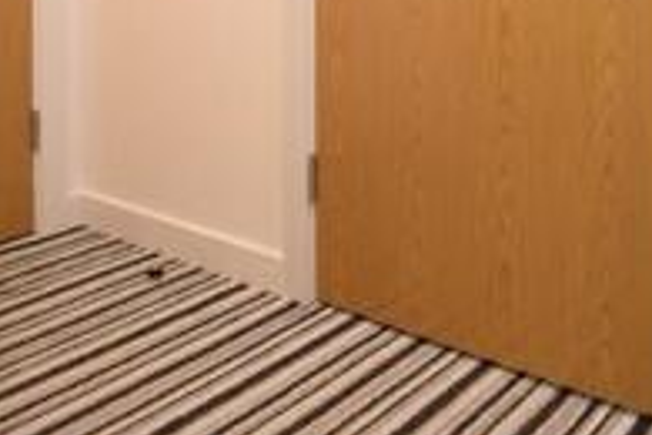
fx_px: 797
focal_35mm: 44
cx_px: 522
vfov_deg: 27.6
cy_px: -55
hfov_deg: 42.5
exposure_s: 1/60
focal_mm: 12
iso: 800
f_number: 4
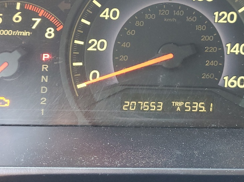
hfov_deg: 33.4
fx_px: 402
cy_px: 49
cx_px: 166
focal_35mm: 57
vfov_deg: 25.4
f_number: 1.5
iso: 125
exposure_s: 1/60.2
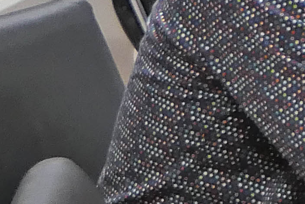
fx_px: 3168
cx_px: 1001
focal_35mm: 374
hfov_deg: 5.1
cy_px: -97
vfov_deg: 3.7
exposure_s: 1/80
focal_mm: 17.5
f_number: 3.5
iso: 640
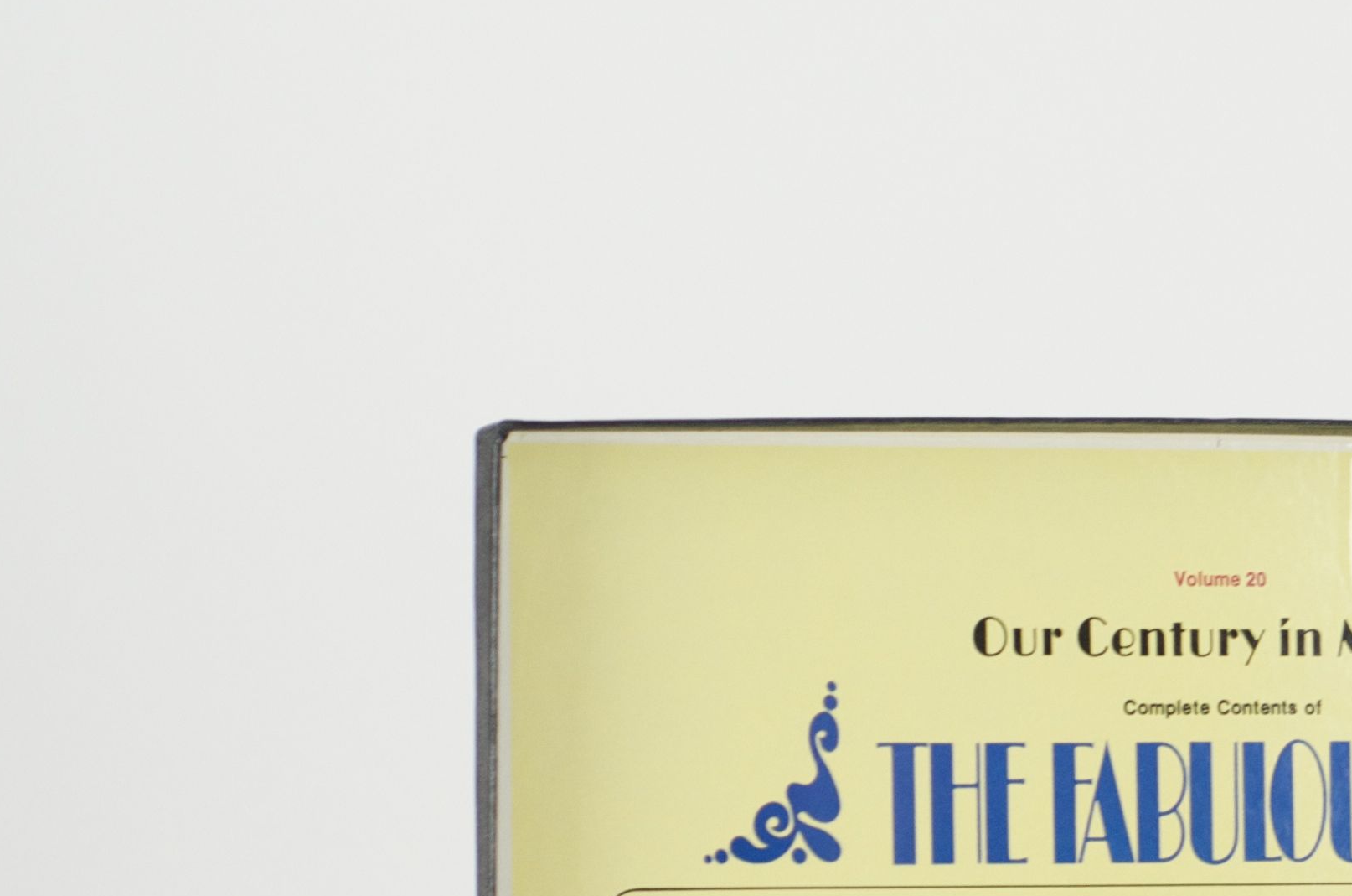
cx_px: 1907
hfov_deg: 8.8
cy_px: 1096
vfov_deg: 5.9
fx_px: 8582
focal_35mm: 229
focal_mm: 50
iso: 500
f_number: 3.5
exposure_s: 1/125
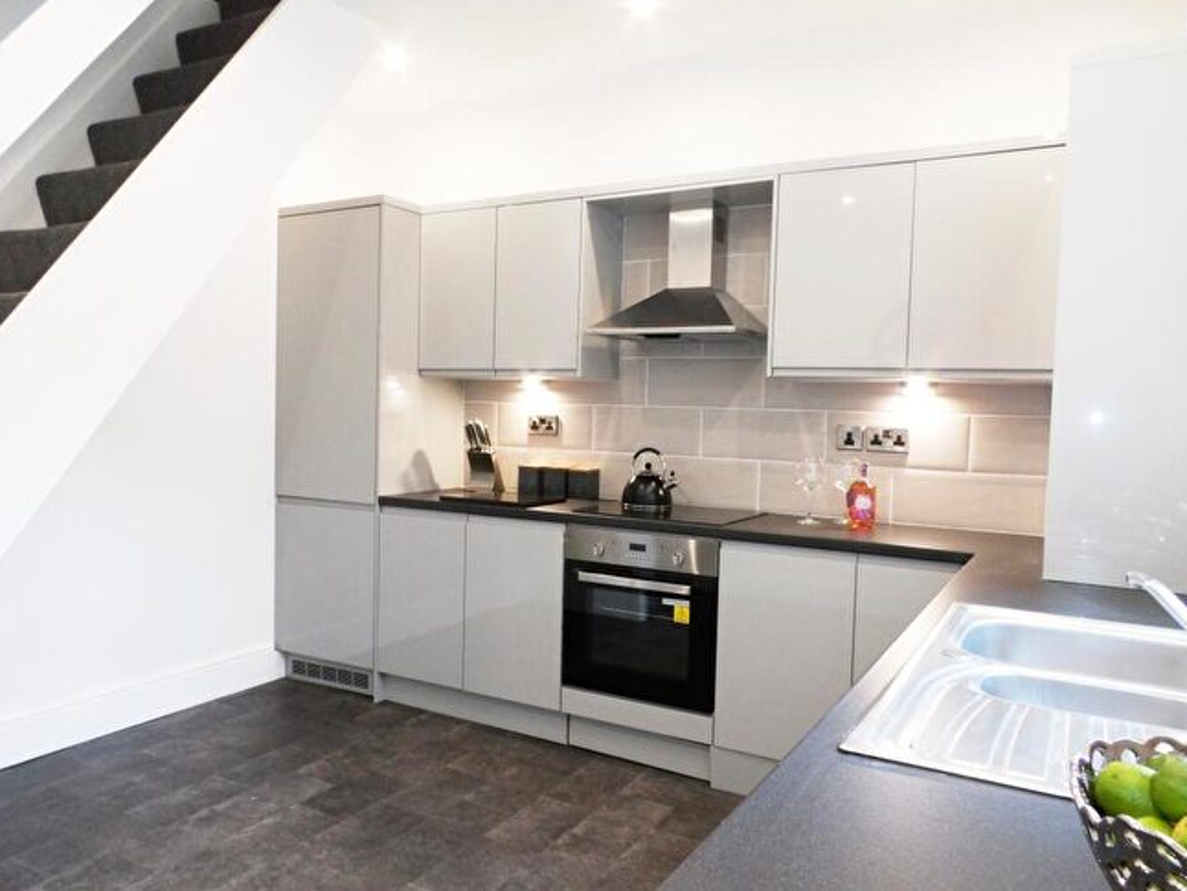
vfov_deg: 53.1
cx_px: 568
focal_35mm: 26
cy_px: 436
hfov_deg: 67.3
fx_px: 892
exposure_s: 1/15
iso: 200
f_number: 4.1
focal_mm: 4.3
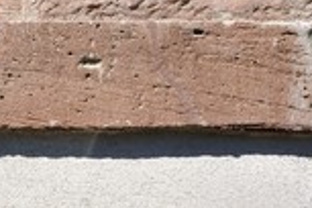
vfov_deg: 2.6
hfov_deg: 3.9
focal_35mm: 522
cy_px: -69
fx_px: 4524
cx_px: -24
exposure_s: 1/500
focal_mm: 190
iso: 200
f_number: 8
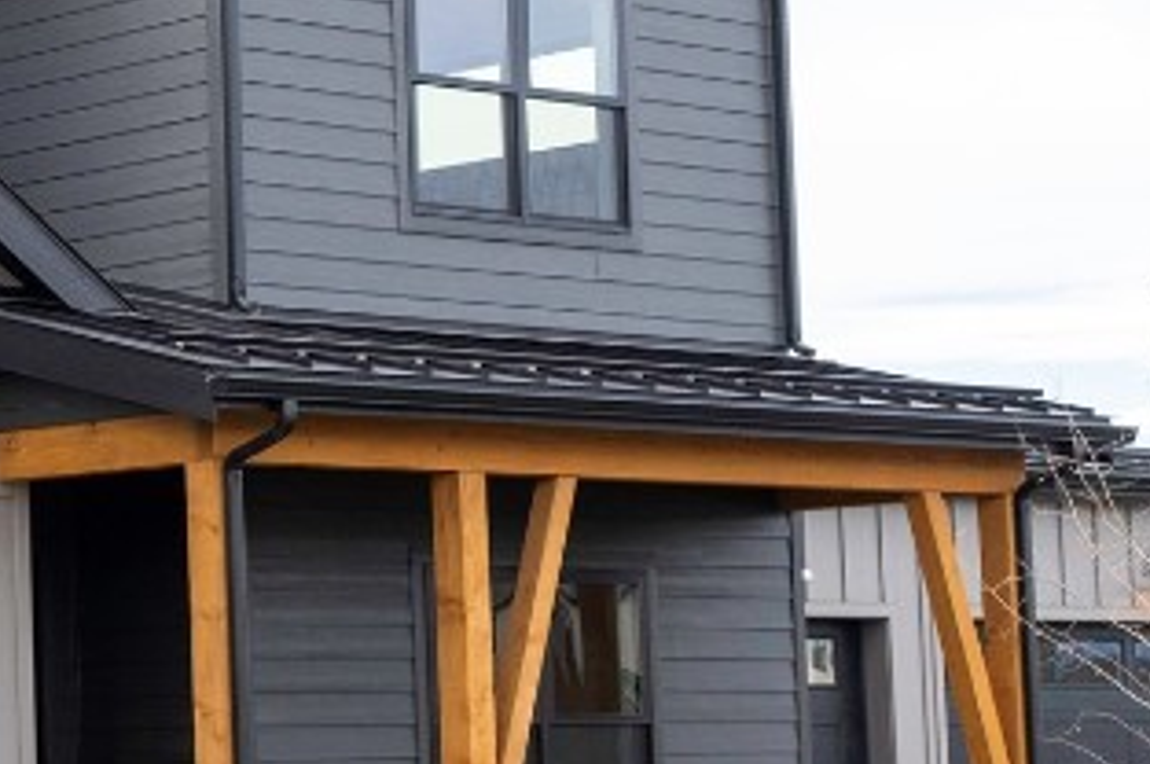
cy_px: 452
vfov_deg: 10.6
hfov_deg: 15.1
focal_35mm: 129
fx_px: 4116
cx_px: -415
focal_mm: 35
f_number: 3.2
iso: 640
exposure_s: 1/1000
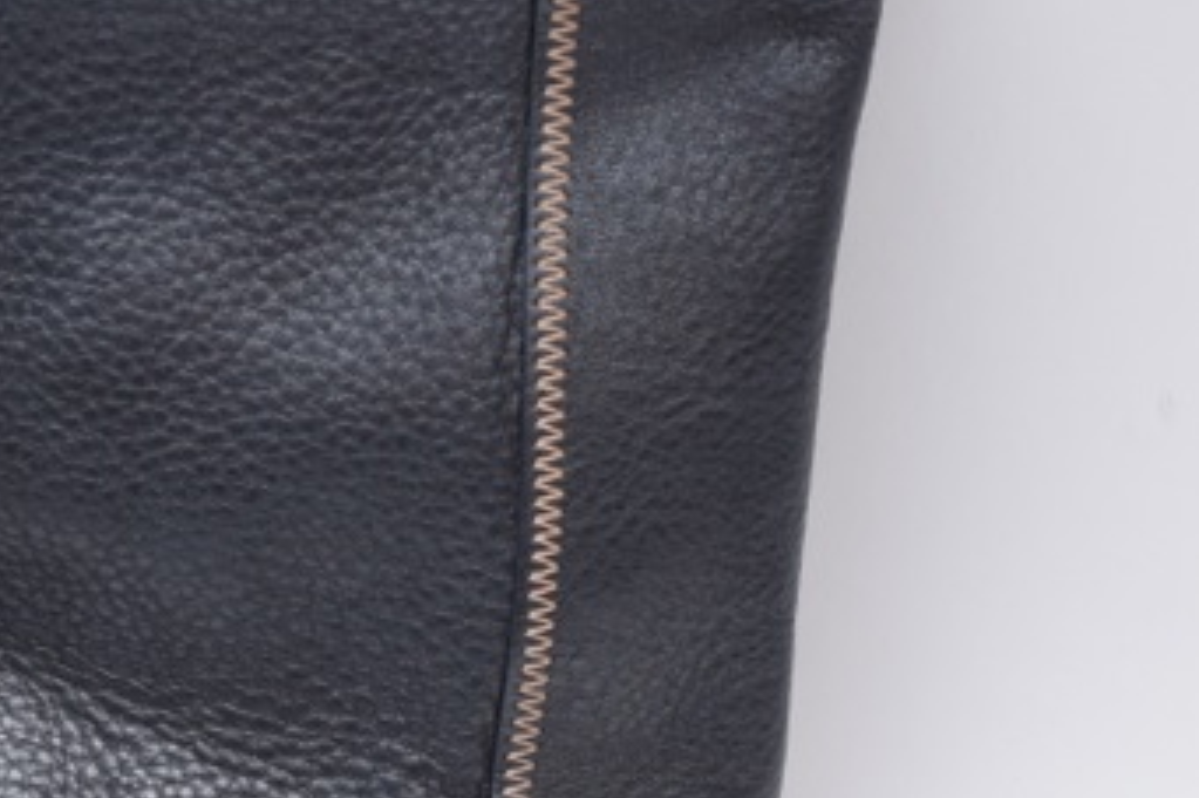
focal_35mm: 155
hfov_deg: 13.3
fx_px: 5158
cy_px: 740
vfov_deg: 8.8
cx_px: 492
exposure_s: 1/125
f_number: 5.6
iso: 800
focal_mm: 55
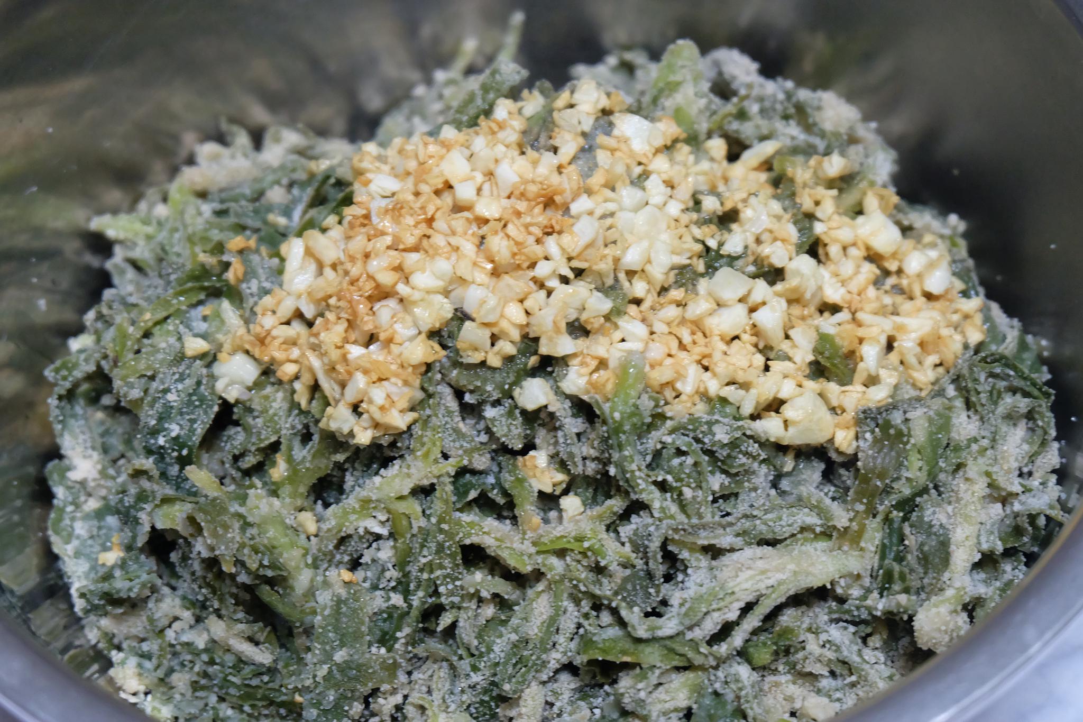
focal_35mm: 65
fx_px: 1955
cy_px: 361
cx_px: 542
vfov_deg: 20.9
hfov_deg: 31.0
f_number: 5.6
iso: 3200
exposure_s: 1/26
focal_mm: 43.4
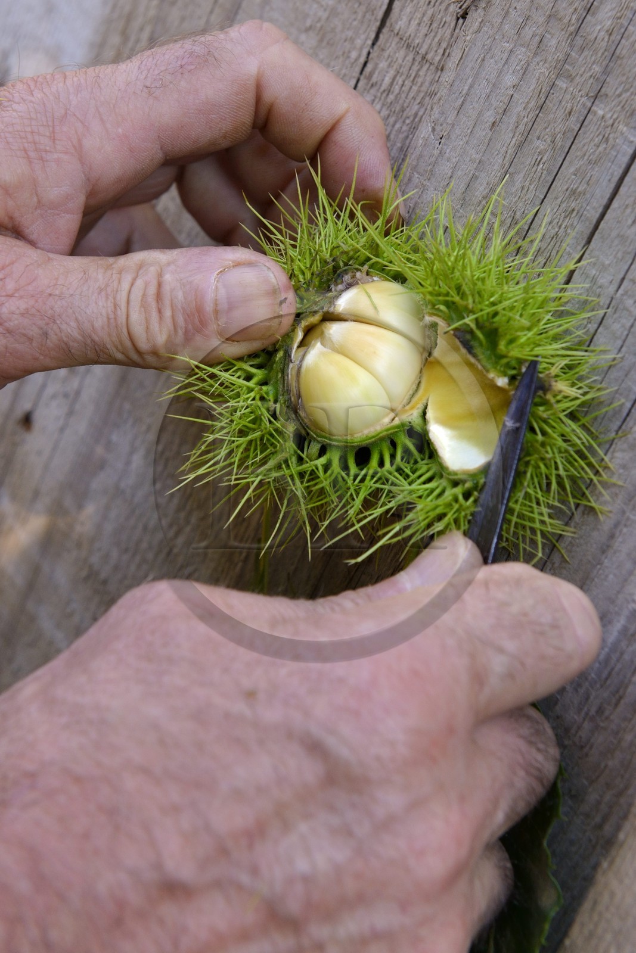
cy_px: 476
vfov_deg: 28.8
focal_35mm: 70
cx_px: 318
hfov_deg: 19.5
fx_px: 1854
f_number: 8
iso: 800
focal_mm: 70
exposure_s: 1/200
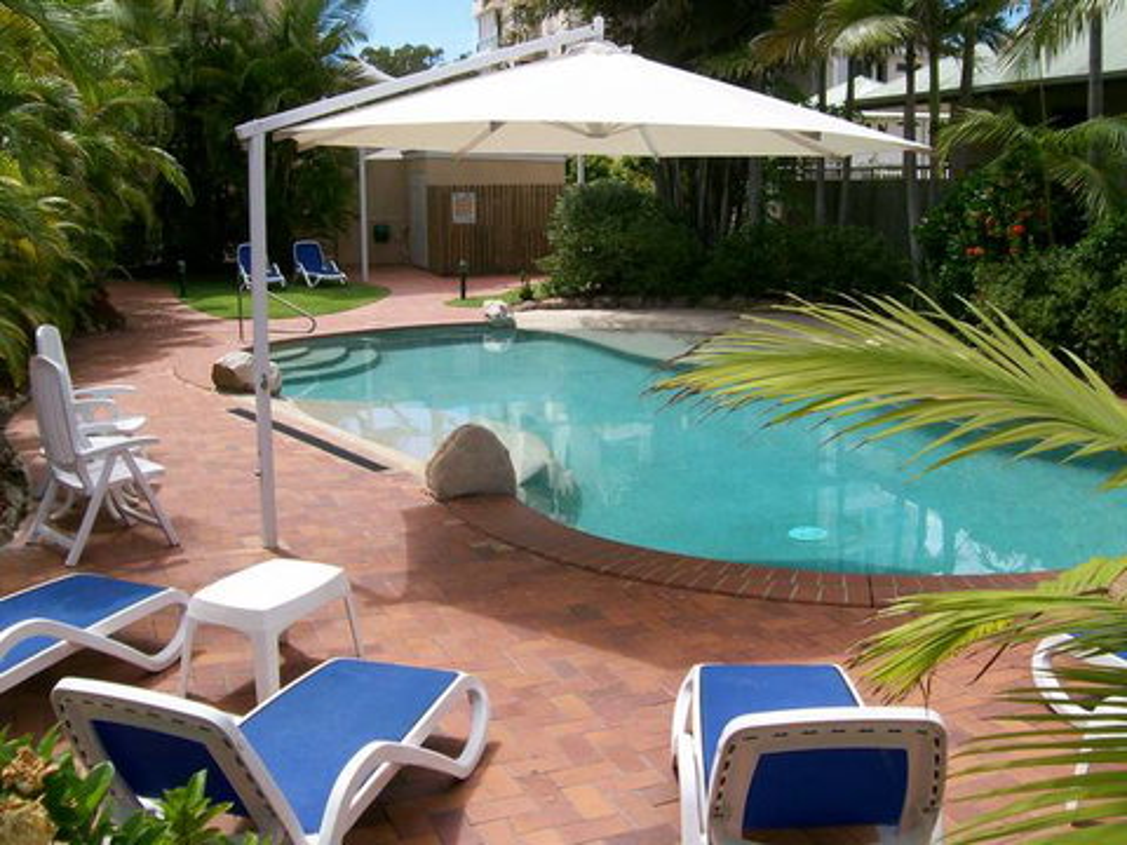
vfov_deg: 39.7
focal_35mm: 36
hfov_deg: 51.4
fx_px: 1172
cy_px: 422
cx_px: 564
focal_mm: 6
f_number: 4.8
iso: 80
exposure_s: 1/469
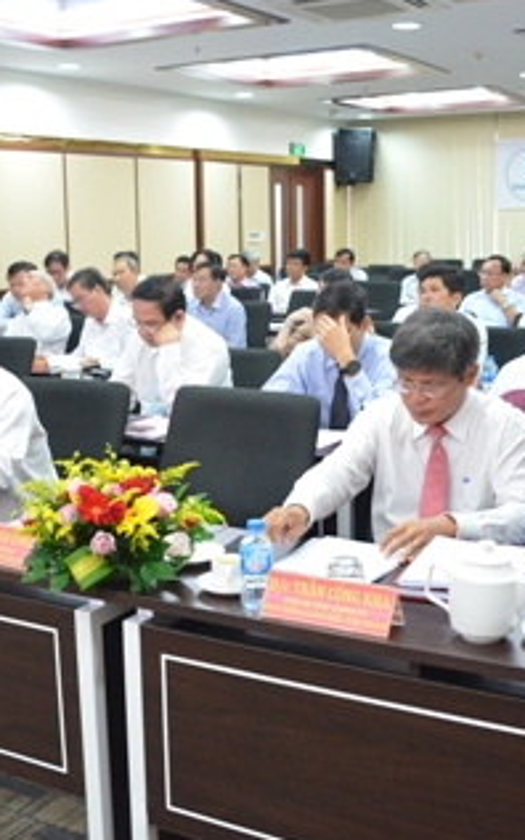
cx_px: 199
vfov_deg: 42.6
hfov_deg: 27.3
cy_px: 431
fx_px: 1076
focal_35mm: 47
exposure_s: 1/80
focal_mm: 18
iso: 4000
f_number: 3.5
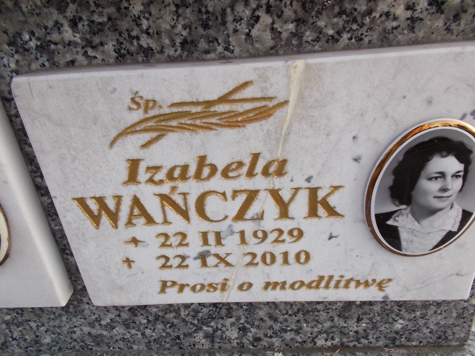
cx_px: 238
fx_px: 357
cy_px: 178
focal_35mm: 26
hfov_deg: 67.3
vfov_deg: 53.1
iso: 80
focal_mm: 4.6
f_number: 3.2
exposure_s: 1/100
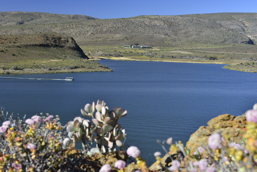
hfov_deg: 34.5
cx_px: 128
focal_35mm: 58
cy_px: 86
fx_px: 414
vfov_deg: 23.4
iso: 640
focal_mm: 58
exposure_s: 1/250
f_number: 10
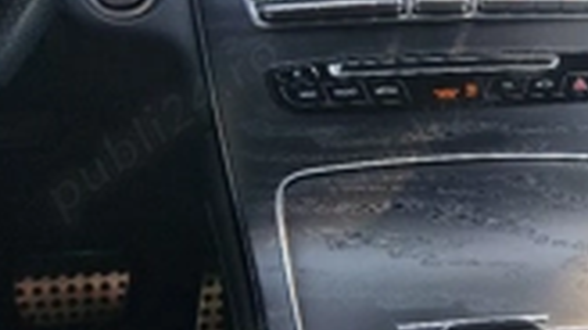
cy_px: 169
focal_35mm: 61
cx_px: 513
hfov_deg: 32.9
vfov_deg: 19.7
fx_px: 950
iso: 50
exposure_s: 1/182
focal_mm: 5.4
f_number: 1.8
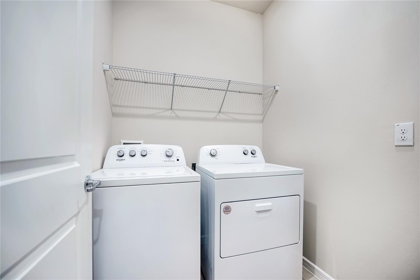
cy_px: 140
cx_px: 210
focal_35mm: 14
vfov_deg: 81.3
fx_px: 163
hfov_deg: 104.2
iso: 500
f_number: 4
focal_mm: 14
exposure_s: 1/1600
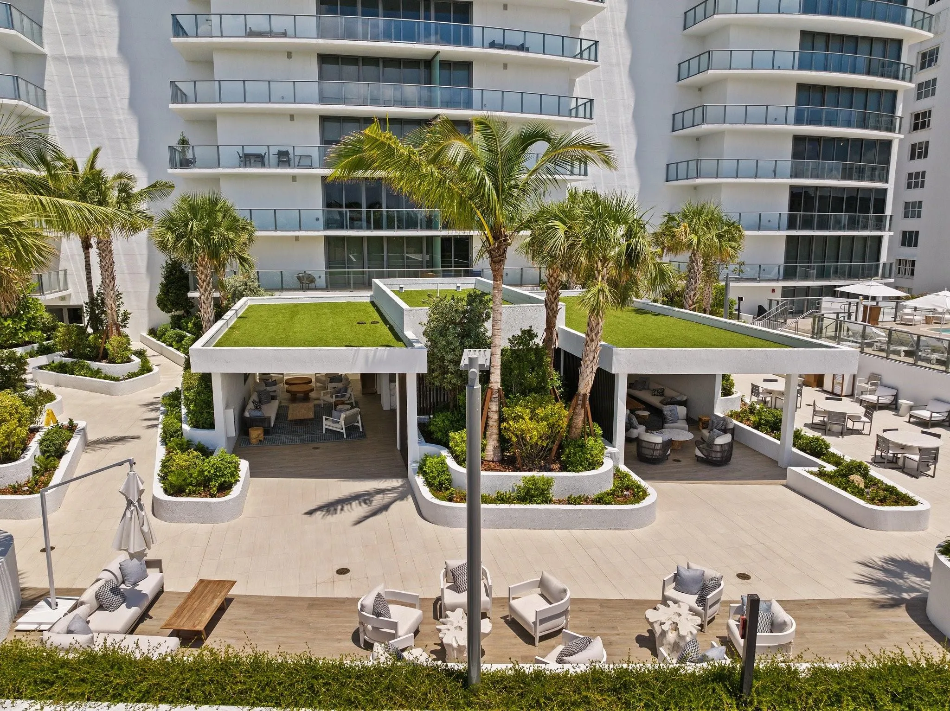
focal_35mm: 24
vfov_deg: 56.8
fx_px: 658
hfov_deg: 71.6
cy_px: 356
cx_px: 475
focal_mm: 12.29
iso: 120
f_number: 2.8
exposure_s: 1/3200
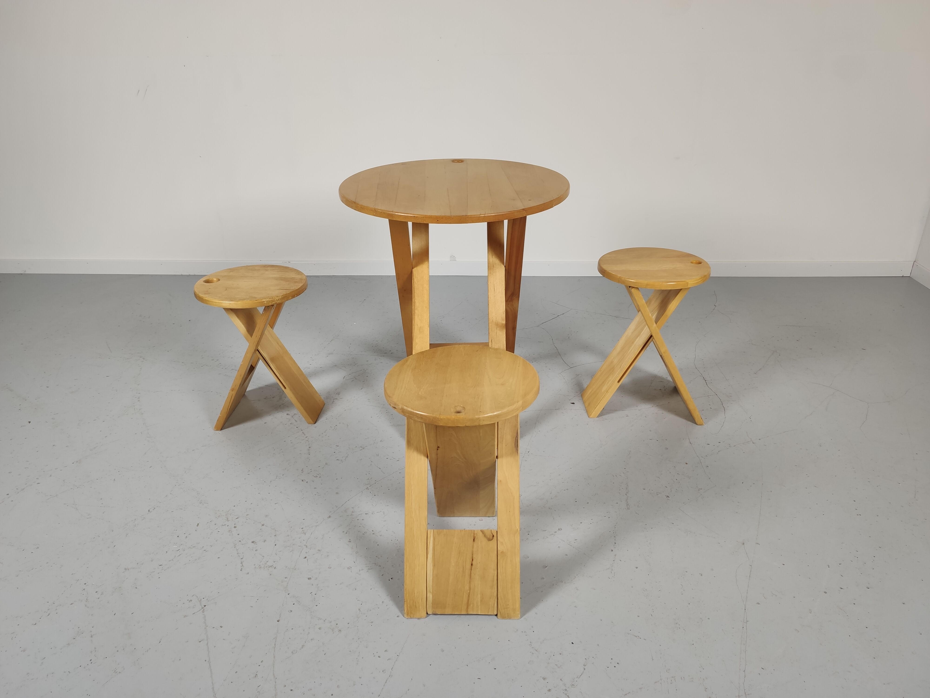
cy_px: 349
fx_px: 725
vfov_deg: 51.4
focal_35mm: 27
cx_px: 465
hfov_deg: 65.3
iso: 144
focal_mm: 4.75
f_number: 1.75
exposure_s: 1/100
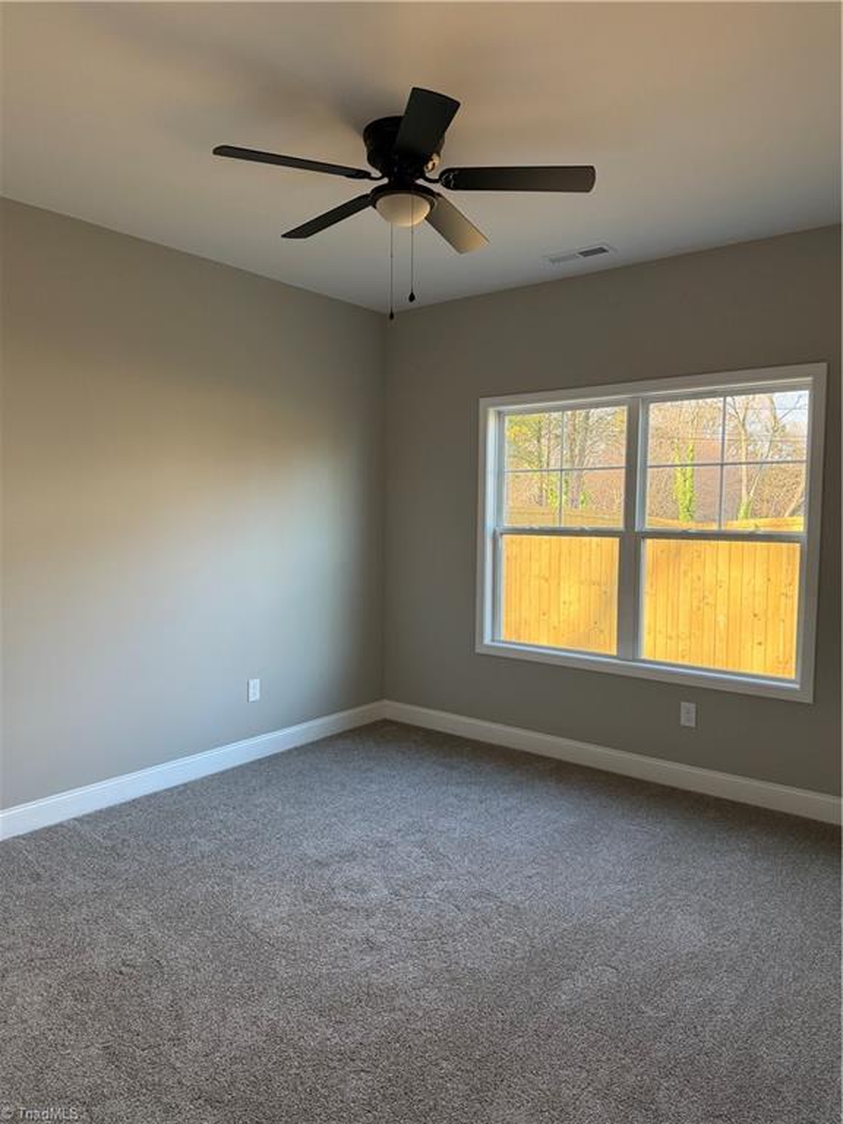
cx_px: 422
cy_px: 562
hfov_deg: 56.8
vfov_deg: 71.6
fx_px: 779
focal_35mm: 24
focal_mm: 6.76
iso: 200
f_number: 1.78
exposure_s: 1/158
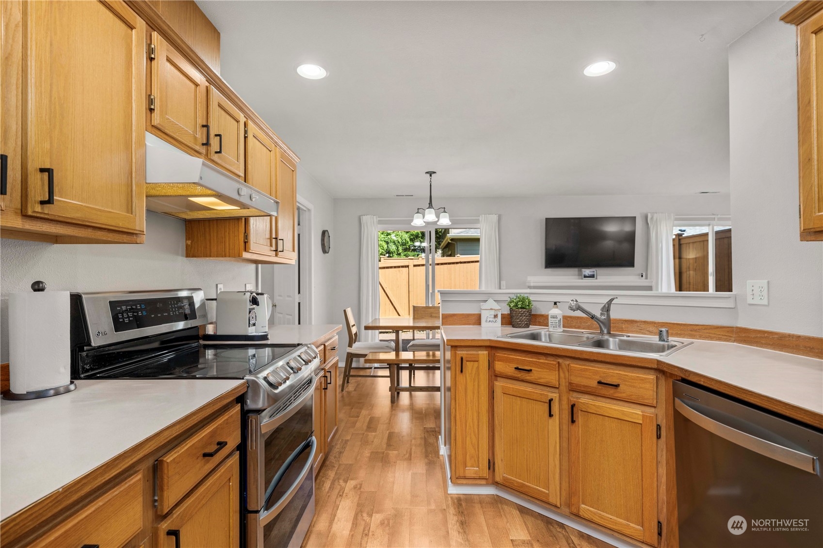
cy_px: 274
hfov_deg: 93.3
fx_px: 389
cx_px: 412
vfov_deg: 70.4
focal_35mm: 17
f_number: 5.6
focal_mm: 17
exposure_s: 1/60
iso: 500
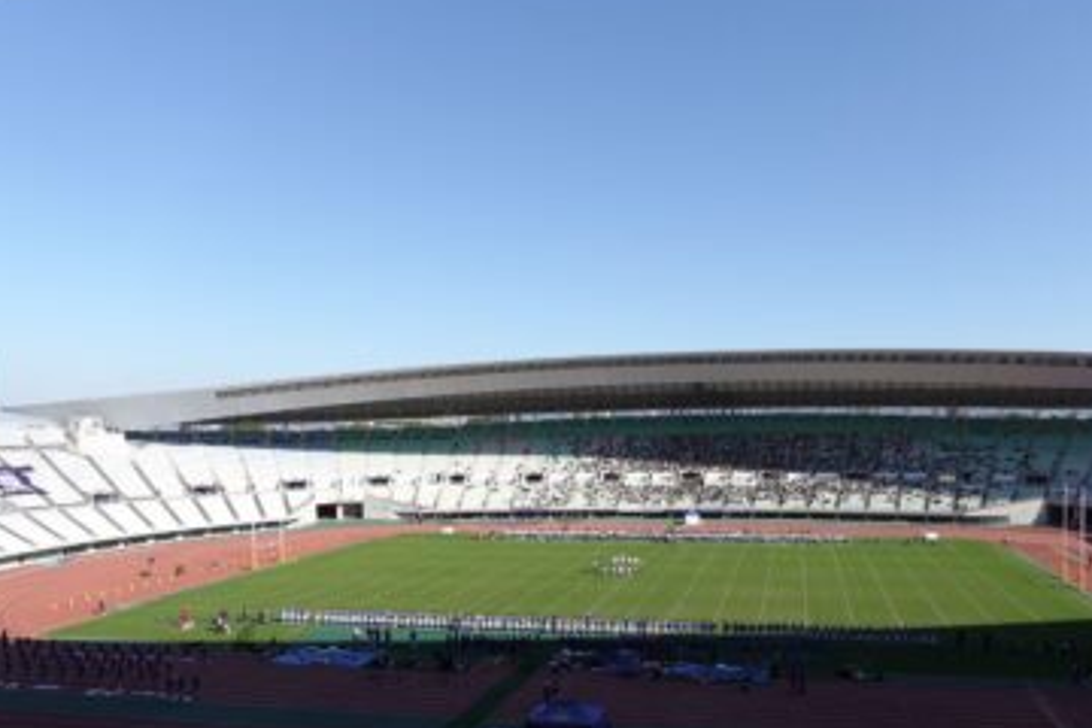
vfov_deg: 52.7
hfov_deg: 72.8
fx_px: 728
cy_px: 446
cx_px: 664
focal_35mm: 24
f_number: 4
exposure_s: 1/125
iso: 160
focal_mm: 6.9
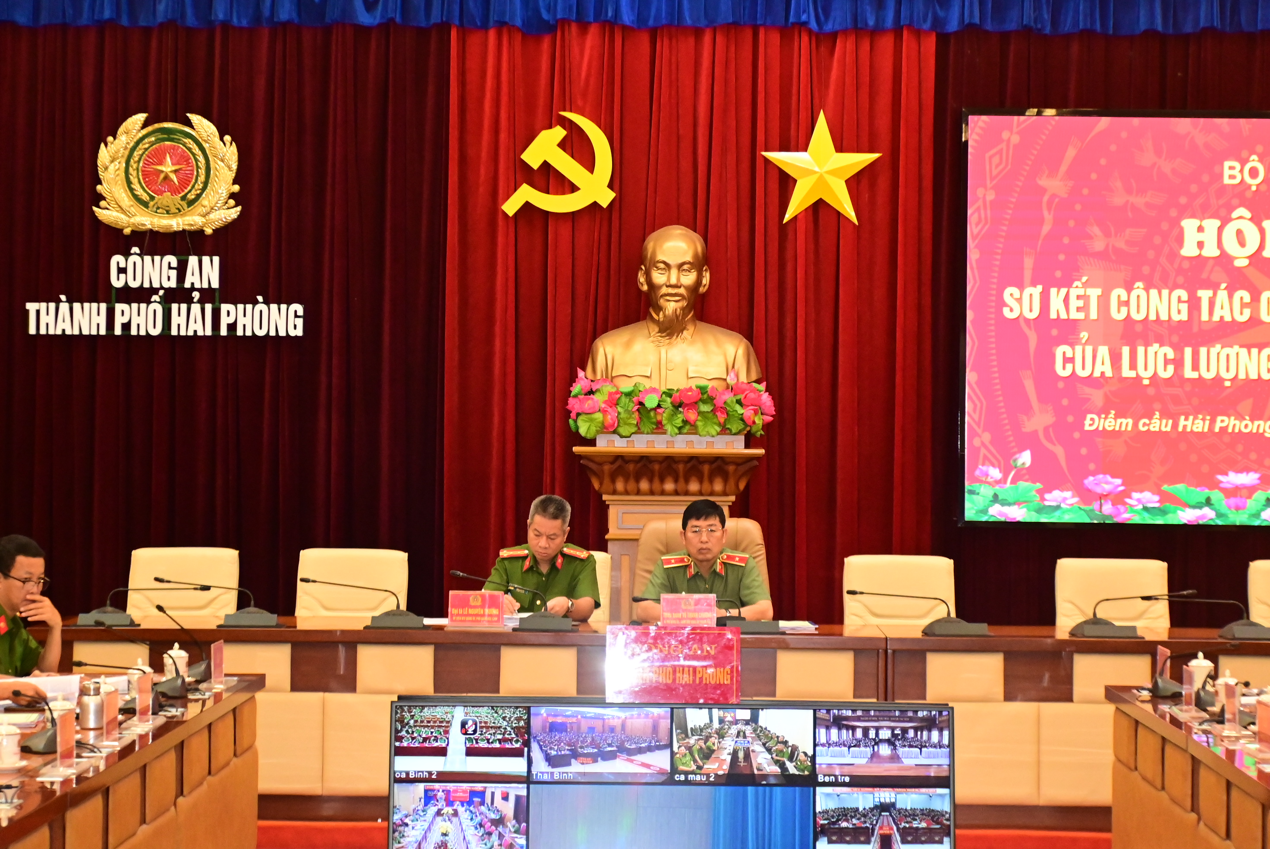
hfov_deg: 22.6
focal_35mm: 90
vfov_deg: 15.2
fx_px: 3177
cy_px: 424
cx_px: 635
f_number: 5
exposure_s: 1/200
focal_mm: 60
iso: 5000
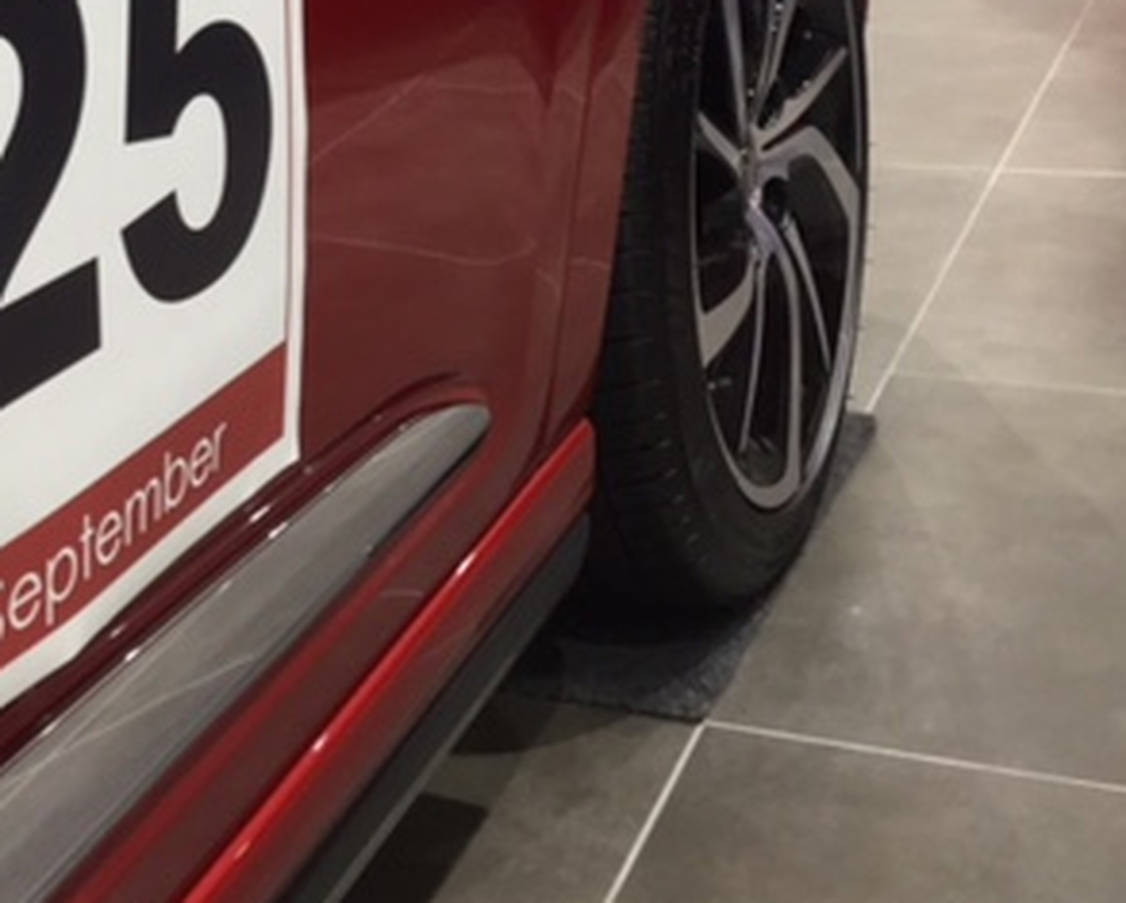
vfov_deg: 22.5
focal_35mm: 66
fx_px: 2202
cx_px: 284
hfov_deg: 28.3
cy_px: 69
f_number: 2.4
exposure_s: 1/30
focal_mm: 3.3
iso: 80
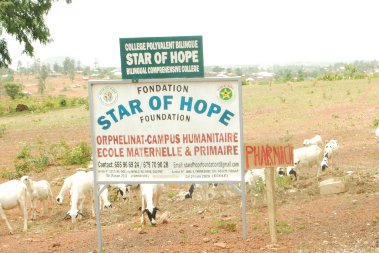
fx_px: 869
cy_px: 126
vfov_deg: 16.6
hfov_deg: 24.6
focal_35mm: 82
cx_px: 190
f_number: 36
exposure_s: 1/50
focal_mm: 55
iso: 1600
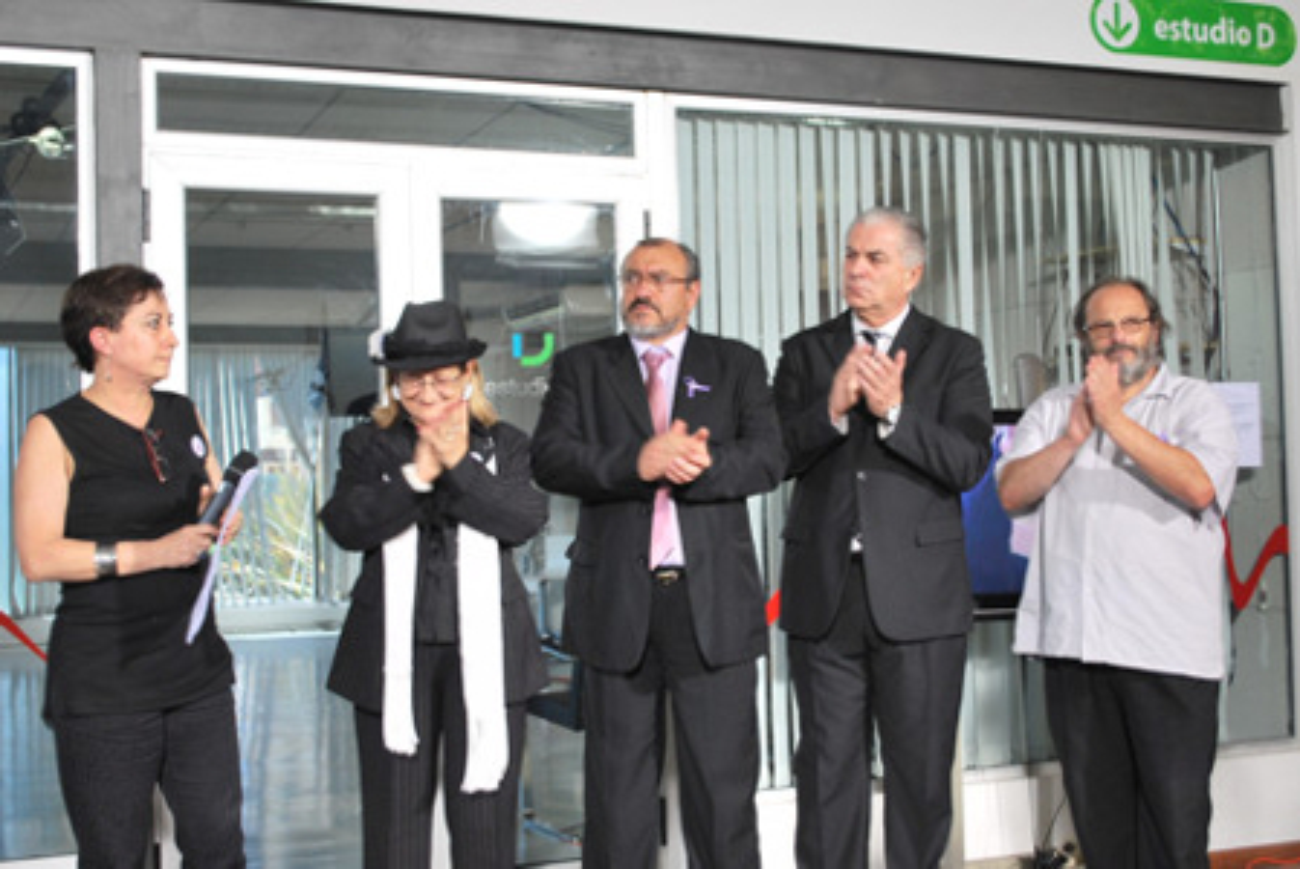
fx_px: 1734
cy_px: 434
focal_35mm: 48
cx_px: 650
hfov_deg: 41.1
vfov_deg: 28.1
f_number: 4.8
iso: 320
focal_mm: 32
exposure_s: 1/30
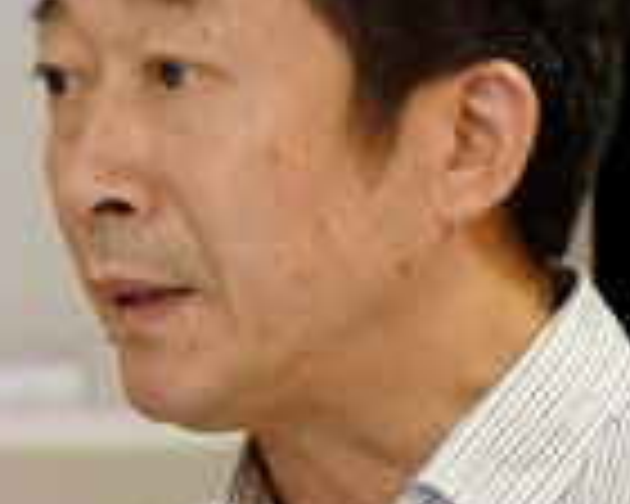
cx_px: -410
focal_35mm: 374
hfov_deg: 5.1
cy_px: 326
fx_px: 6973
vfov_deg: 4.1
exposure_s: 1/40
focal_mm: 70
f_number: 3.2
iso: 1000
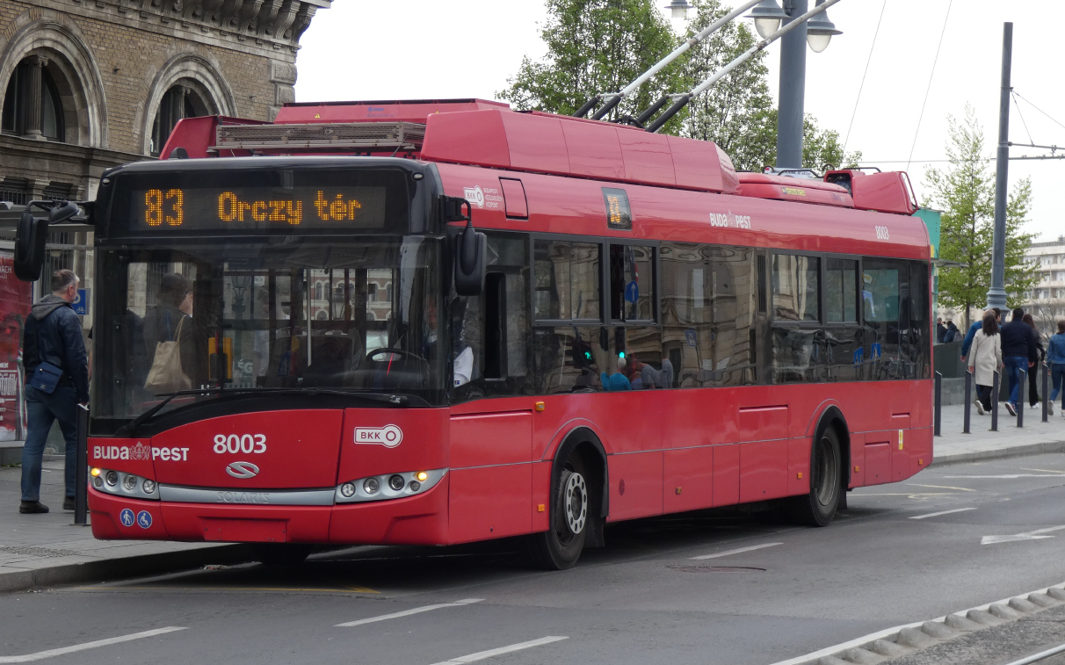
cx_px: 522
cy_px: 308
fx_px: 3366
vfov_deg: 11.3
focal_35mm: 116
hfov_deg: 18.0
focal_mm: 18.3
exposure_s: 1/200
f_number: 4.9
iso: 80
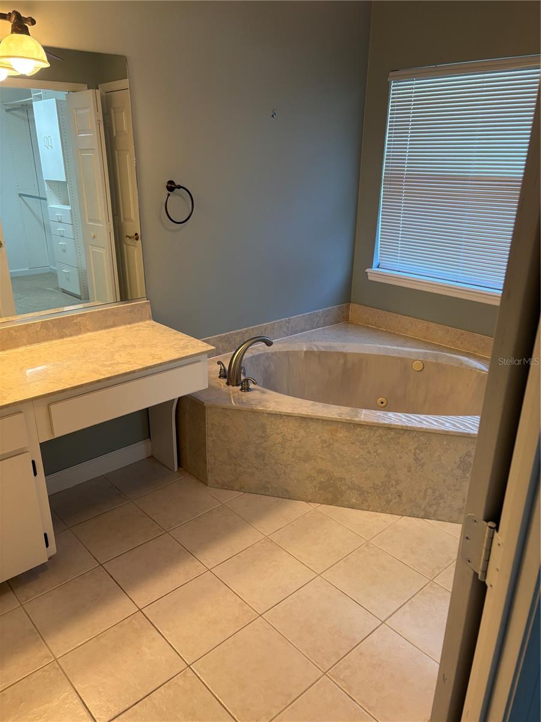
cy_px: 361
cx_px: 270
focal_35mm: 26
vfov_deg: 67.3
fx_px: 542
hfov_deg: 53.1
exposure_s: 1/60
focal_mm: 5.96
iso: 125
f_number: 1.6
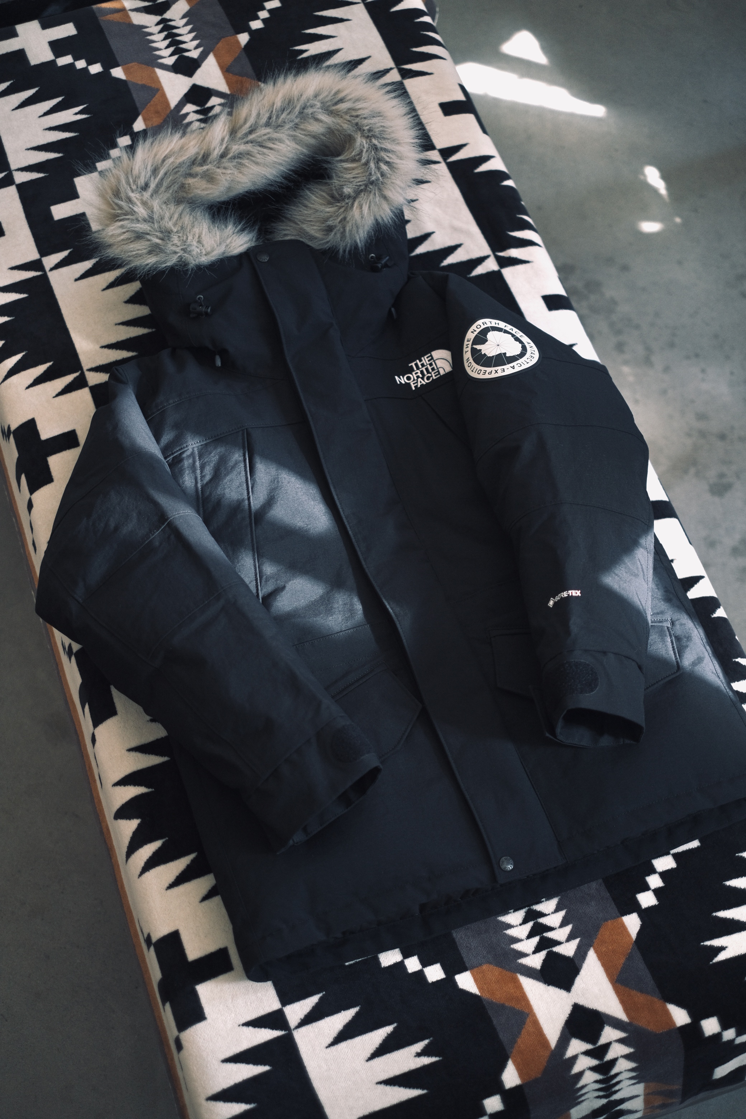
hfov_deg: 25.5
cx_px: 373
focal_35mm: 53
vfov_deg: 37.5
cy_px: 560
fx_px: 1647
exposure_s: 1/52
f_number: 1.4
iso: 640
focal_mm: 35
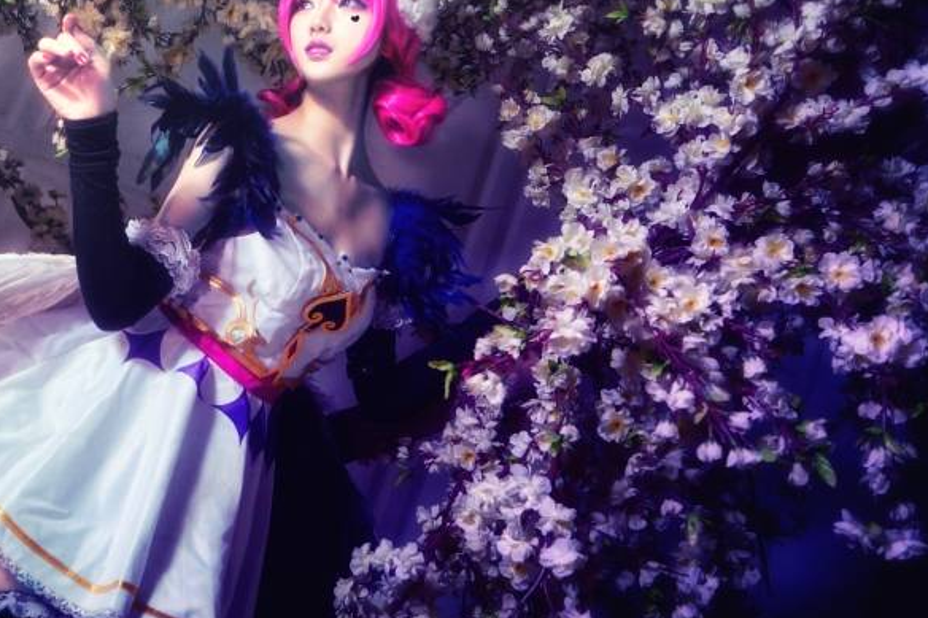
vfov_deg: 35.7
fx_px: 953
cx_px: 224
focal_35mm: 37
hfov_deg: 49.7
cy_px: 234
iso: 160
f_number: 4.5
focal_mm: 24
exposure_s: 1/160
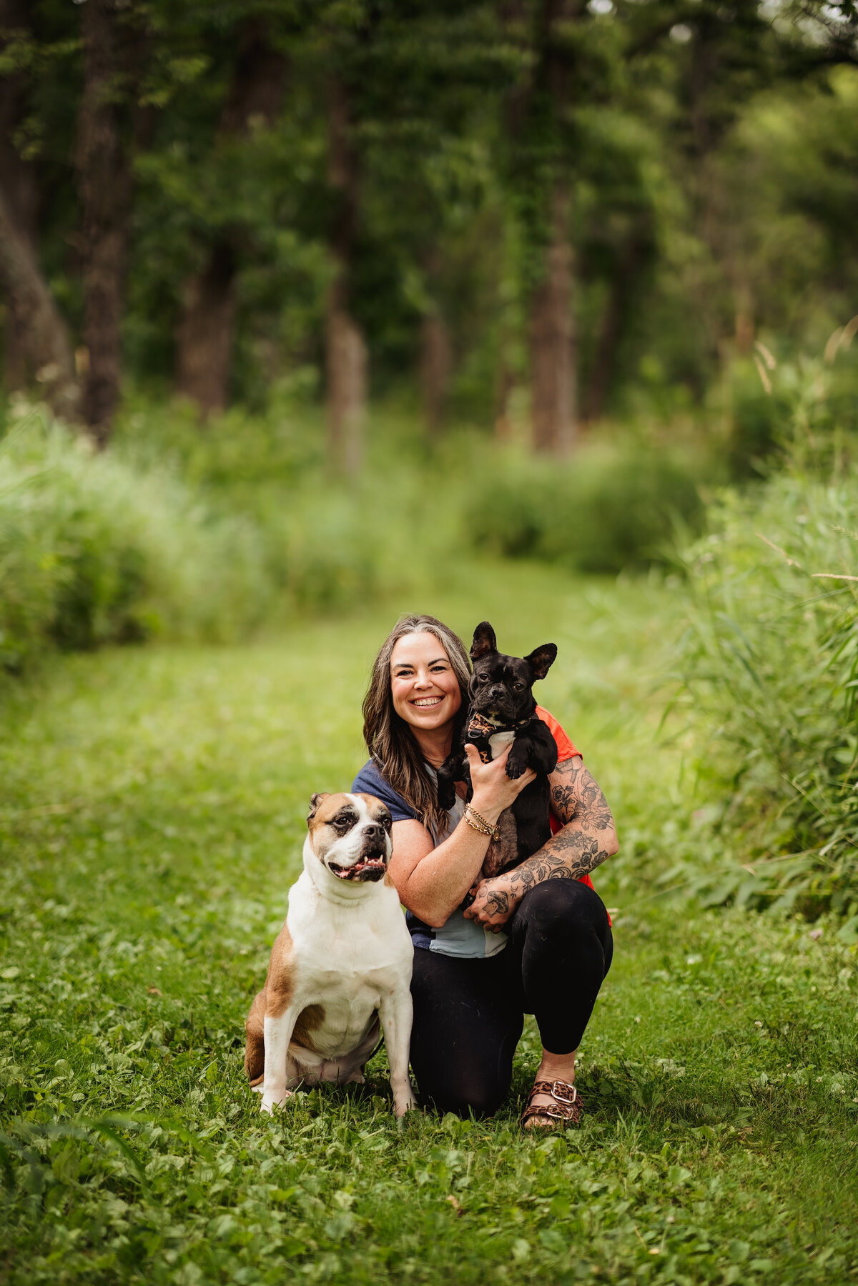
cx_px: 429
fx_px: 3039
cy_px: 643
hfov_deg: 16.1
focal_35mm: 85
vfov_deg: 23.9
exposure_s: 1/800
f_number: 1.4
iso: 100
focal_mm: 85
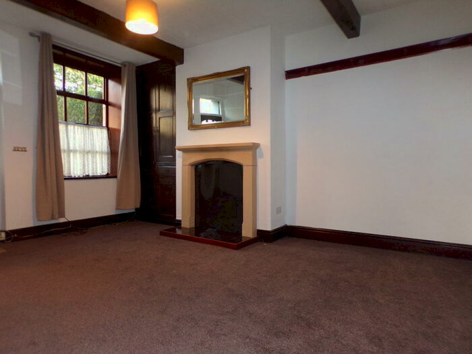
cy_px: 177
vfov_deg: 56.8
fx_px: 327
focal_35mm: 24
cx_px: 236
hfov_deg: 71.6
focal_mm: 4.3
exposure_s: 1/34
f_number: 3
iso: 200
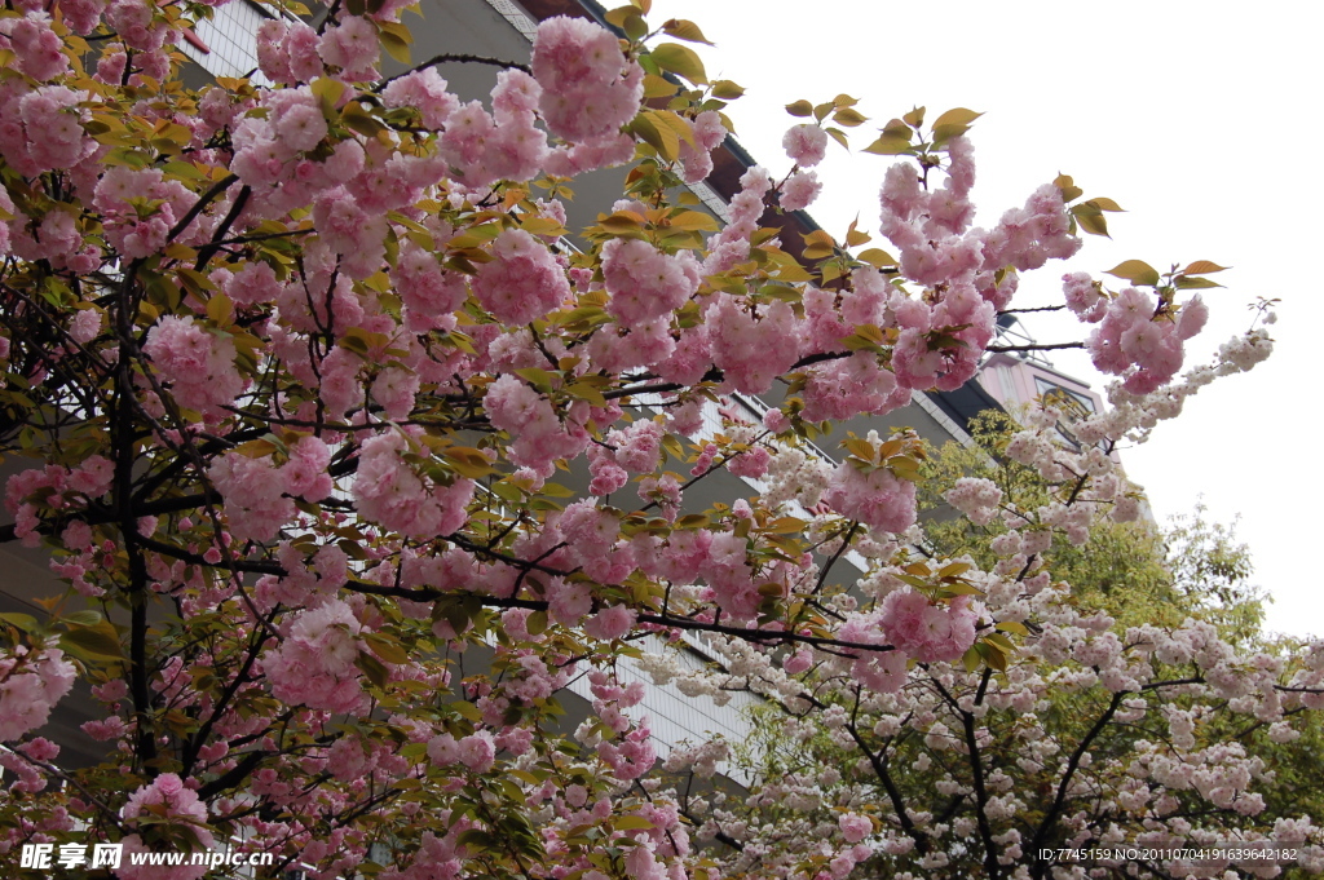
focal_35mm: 45
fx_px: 1654
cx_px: 662
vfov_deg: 29.8
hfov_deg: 43.6
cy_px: 440
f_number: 8
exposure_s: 1/125
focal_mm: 30
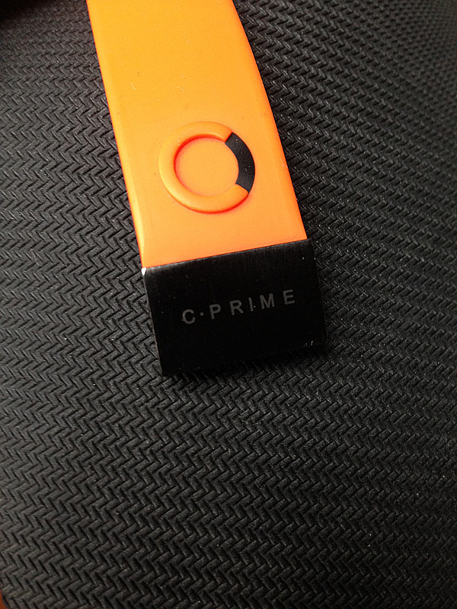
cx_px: 228
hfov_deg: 42.9
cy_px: 304
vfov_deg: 55.4
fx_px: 581
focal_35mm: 33
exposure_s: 1/20
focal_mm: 4.12
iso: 160
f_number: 2.4
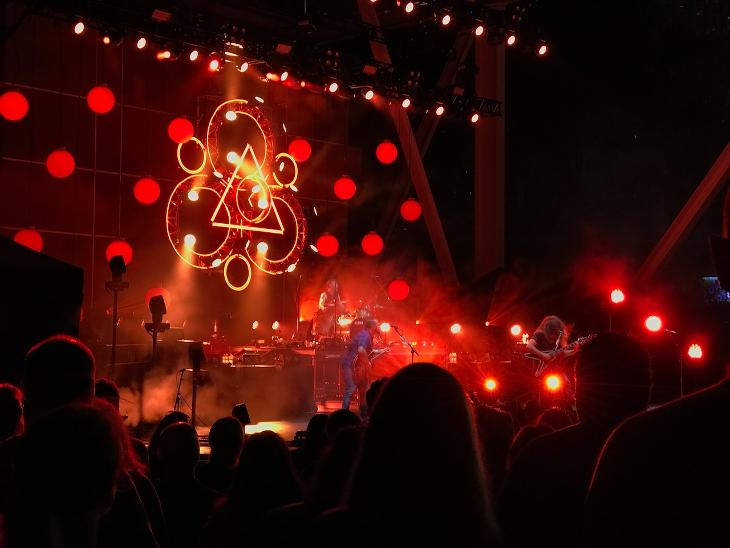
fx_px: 1202
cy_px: 274
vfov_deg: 25.7
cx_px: 365
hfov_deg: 33.8
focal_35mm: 57
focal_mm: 6.6
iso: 160
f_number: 2.8
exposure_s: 1/61
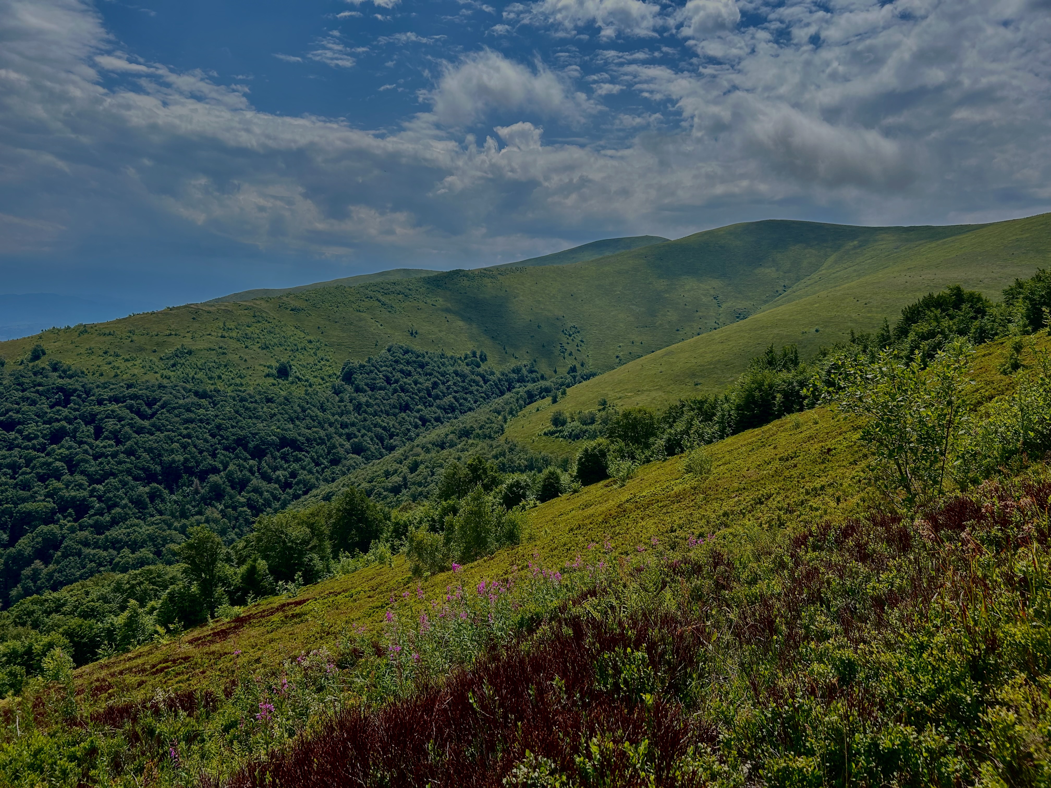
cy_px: 394
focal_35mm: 26
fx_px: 789
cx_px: 526
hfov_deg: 67.3
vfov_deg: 53.1
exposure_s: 1/7463
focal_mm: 5.7
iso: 50
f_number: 1.5
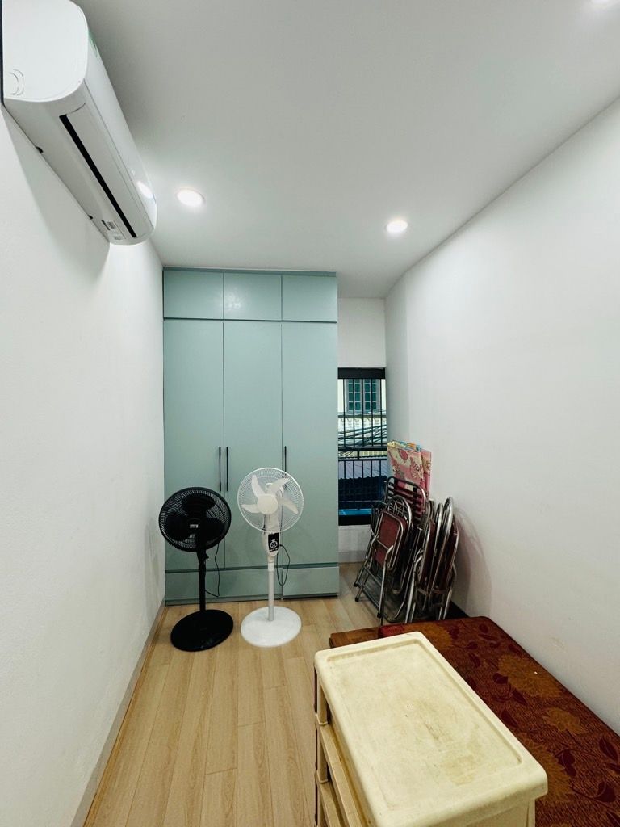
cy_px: 414
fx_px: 334
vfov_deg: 102.1
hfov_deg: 85.7
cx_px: 310
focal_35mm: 14
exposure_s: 1/100
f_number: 2.2
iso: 160
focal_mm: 2.22
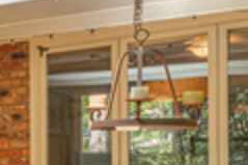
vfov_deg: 17.7
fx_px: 516
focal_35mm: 75
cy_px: 163
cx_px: -282
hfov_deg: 17.1
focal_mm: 14
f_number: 7.1
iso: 320
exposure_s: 1/200
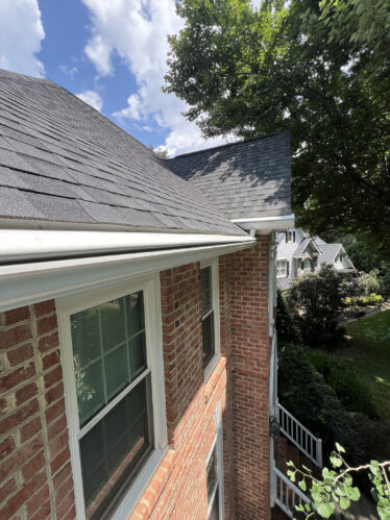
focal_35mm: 13
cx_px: 195
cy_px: 260
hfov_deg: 89.9
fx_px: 195
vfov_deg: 106.2
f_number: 1.8
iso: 32
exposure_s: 1/492
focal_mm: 1.57
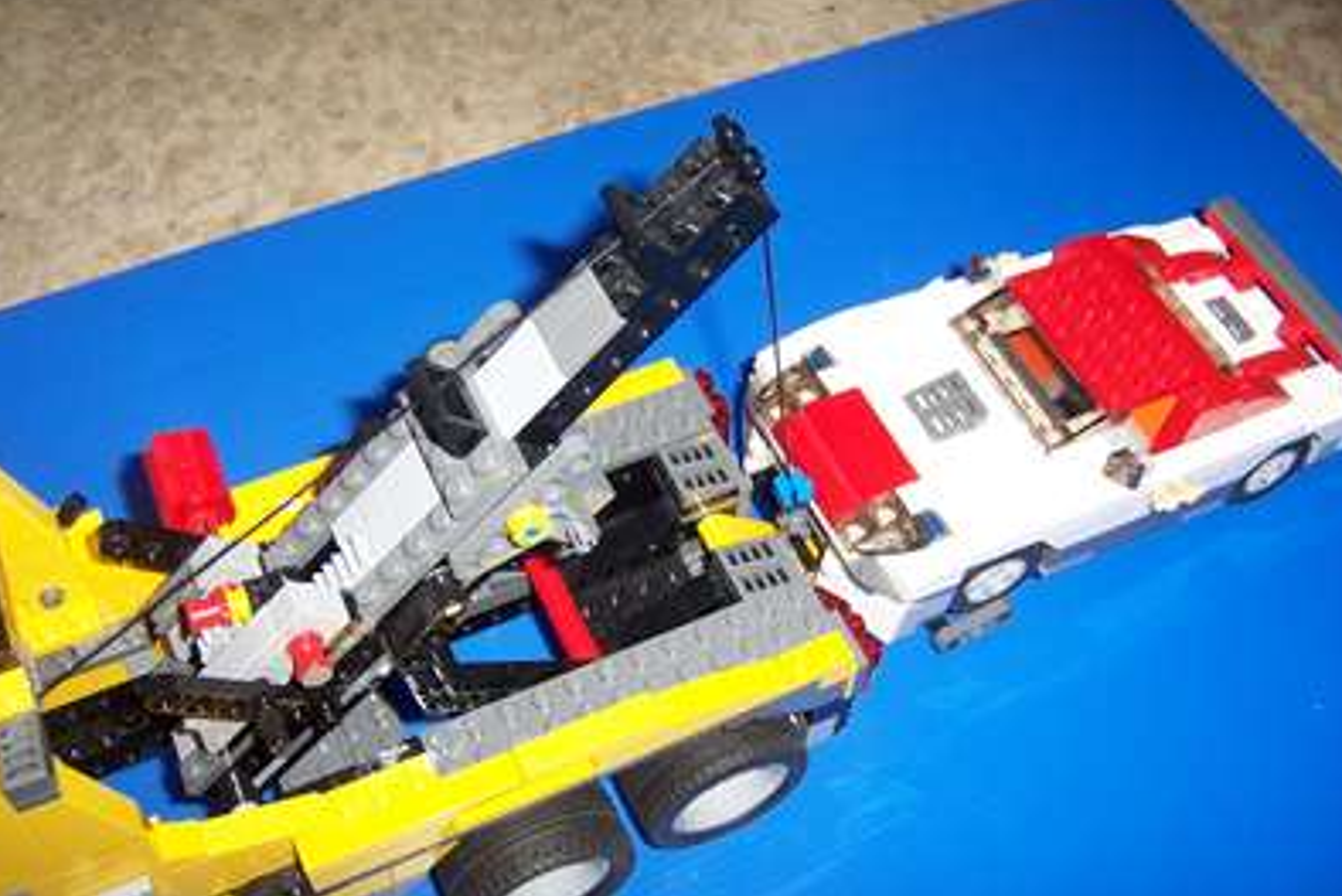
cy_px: 429
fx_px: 1417
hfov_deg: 50.7
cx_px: 671
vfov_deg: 35.1
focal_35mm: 38
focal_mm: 6.2
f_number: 2.8
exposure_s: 1/60
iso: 80
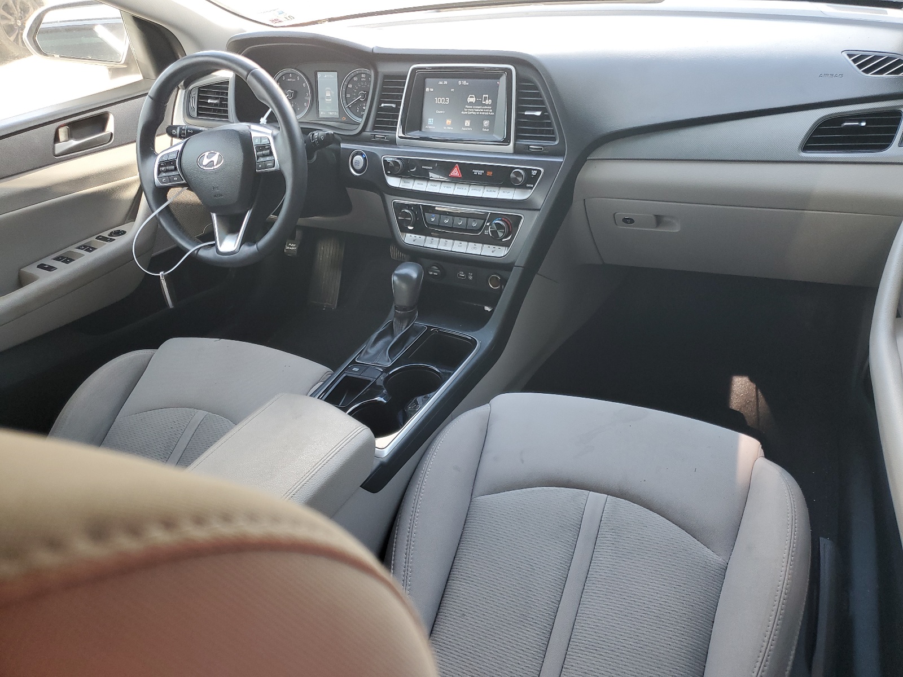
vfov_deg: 53.1
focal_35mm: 26
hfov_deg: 67.3
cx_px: 452
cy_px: 338
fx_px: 678
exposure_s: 1/120
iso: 78
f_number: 1.5
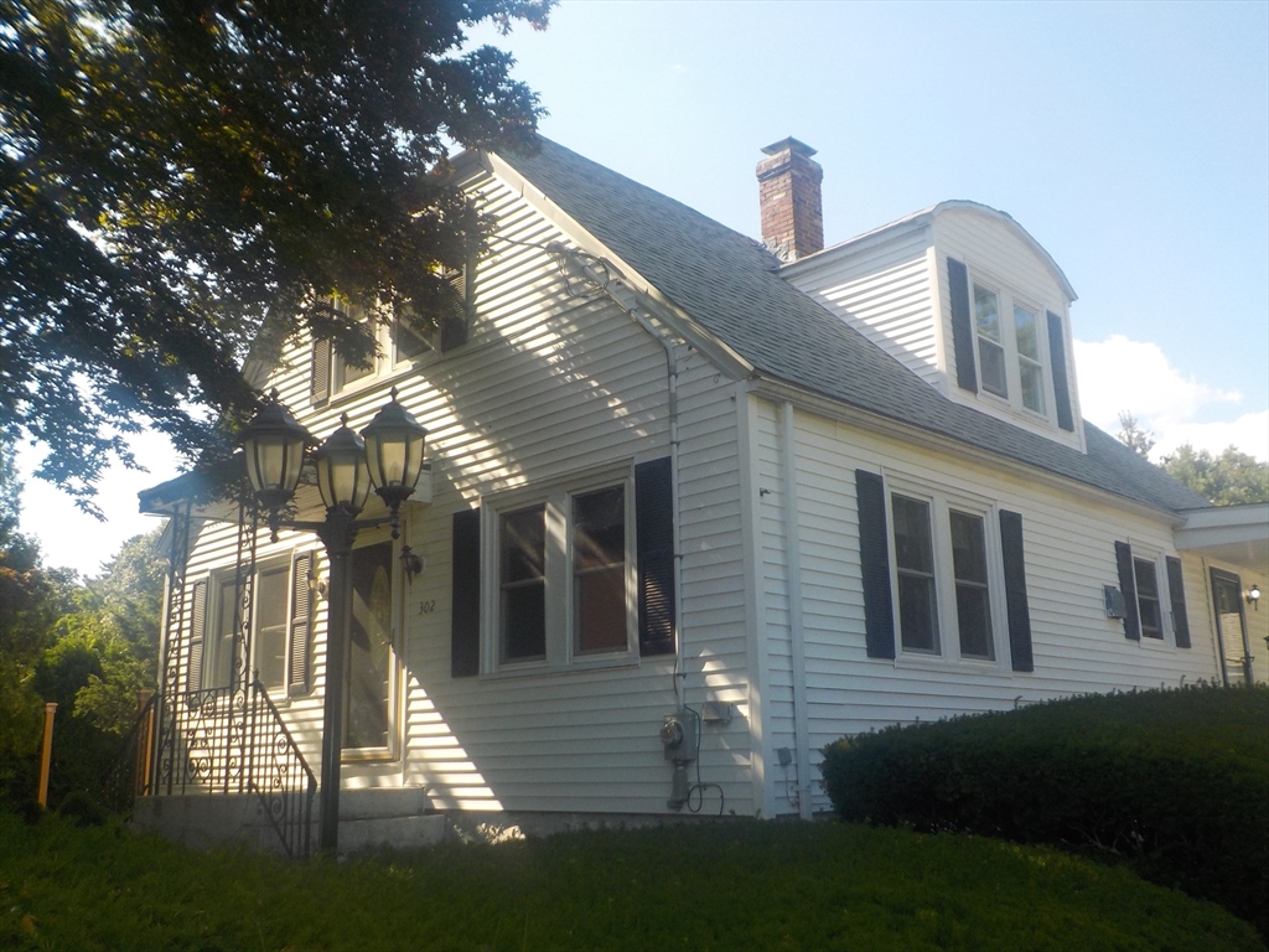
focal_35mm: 30
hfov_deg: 60.0
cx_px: 634
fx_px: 1100
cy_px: 476
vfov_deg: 46.8
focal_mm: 4.1
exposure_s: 1/500
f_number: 3.3
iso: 125
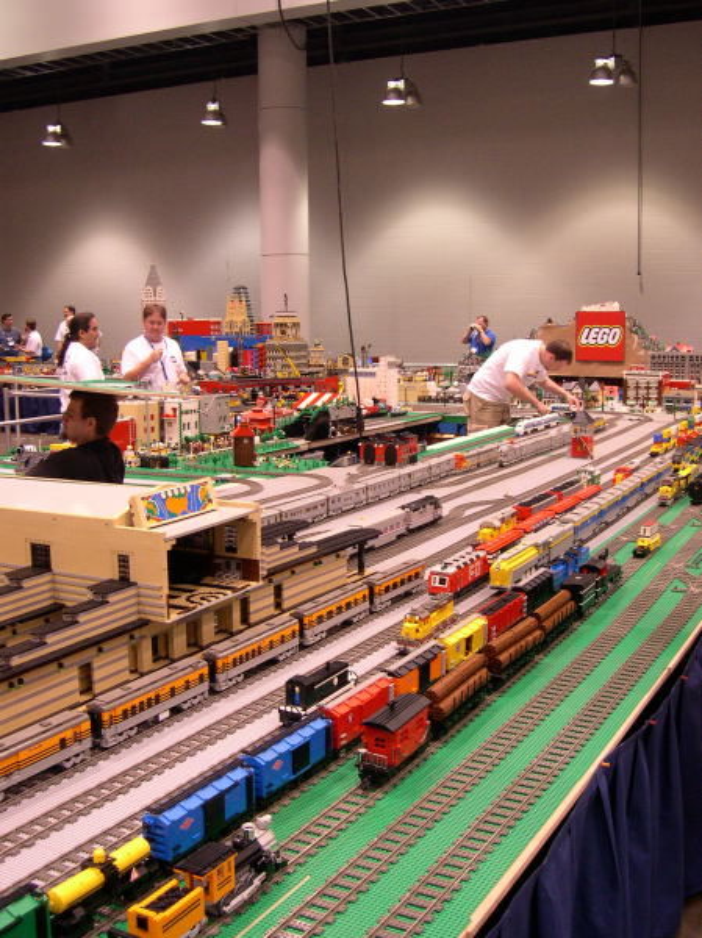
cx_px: 351
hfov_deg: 37.7
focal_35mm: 38
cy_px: 469
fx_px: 1029
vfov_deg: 49.0
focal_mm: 8
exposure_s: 1/64.6
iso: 400
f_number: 2.8
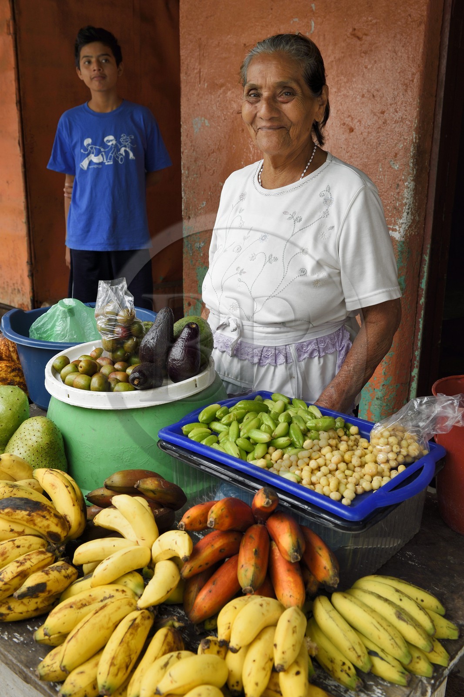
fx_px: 658
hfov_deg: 38.9
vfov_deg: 55.8
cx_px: 232
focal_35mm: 34
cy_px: 348
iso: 200
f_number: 9
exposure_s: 1/125
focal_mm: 34
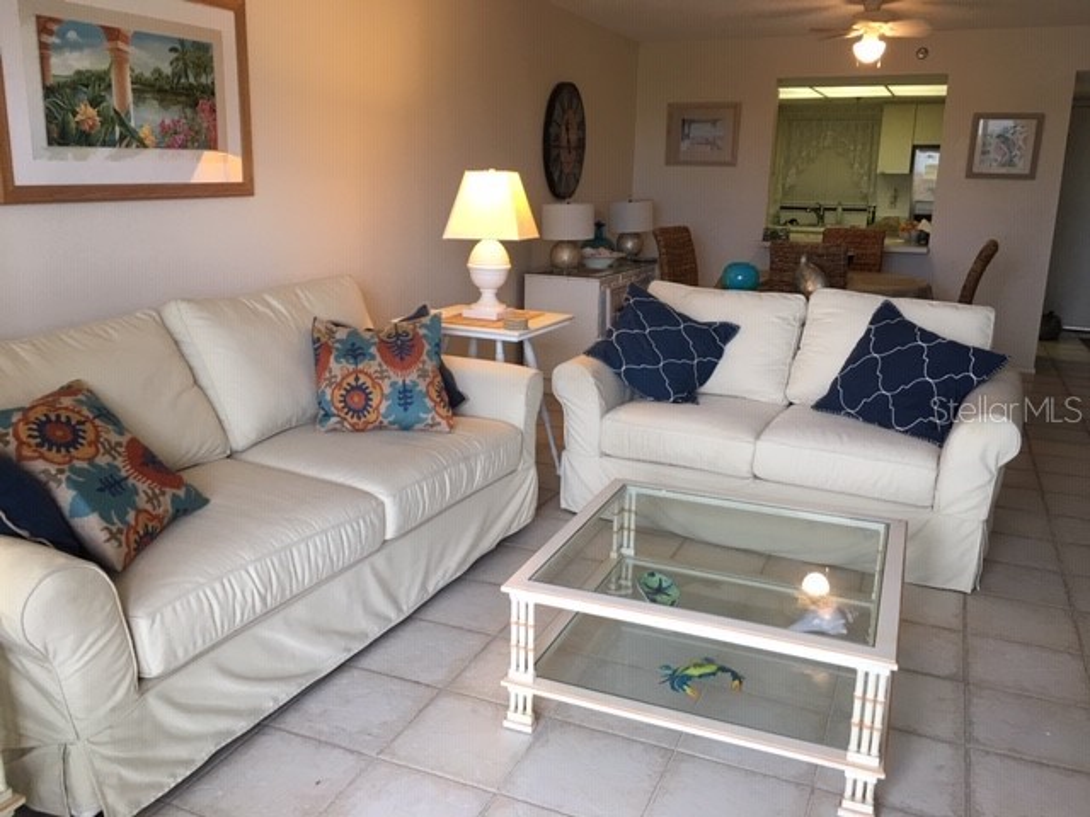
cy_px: 408
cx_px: 545
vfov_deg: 48.2
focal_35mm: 29
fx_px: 913
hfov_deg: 61.7
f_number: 2.2
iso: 32
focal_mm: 4.15
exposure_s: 1/30
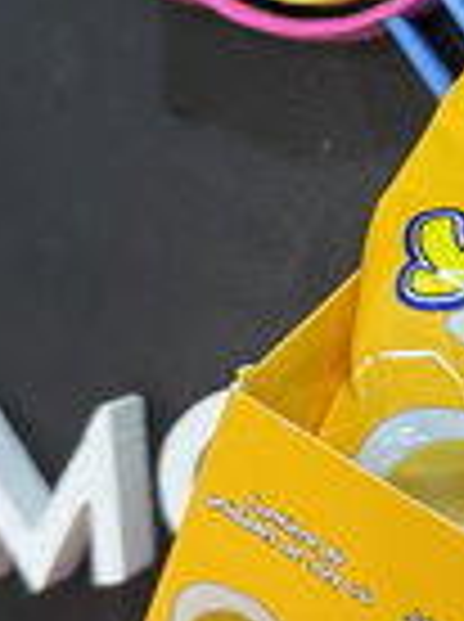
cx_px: 685
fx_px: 1667
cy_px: 178
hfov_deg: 14.8
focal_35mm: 93
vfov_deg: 21.0
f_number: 1.78
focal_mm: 6.76
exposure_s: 1/101
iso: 200
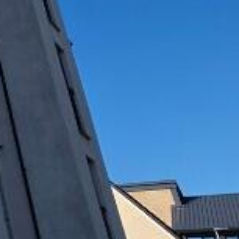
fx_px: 601
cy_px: -108
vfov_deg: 19.8
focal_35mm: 77
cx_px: -273
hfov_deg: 16.0
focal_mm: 2.2
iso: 40
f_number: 1.9
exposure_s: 1/2600
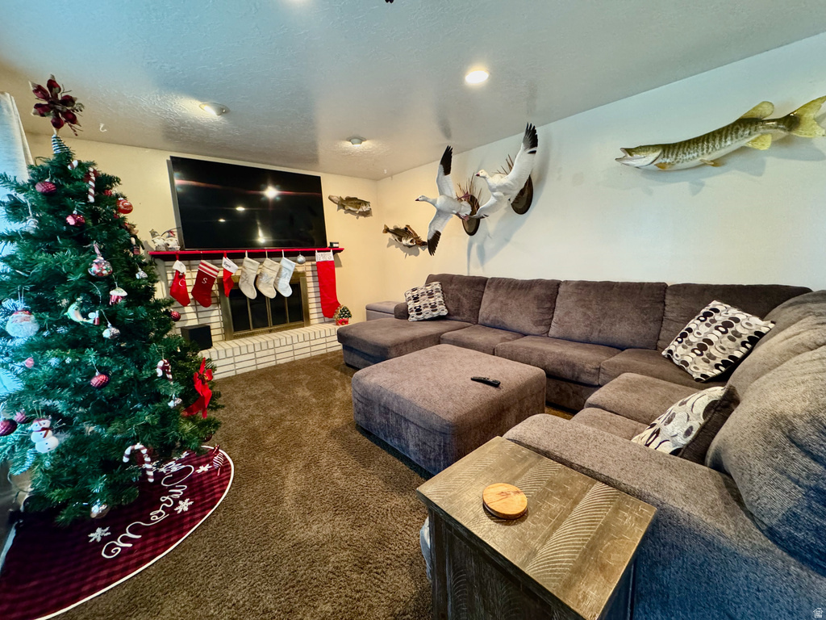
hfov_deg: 102.1
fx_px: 334
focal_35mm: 14
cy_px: 310
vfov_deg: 85.7
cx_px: 413
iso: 640
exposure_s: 1/60
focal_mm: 2.22
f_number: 2.2
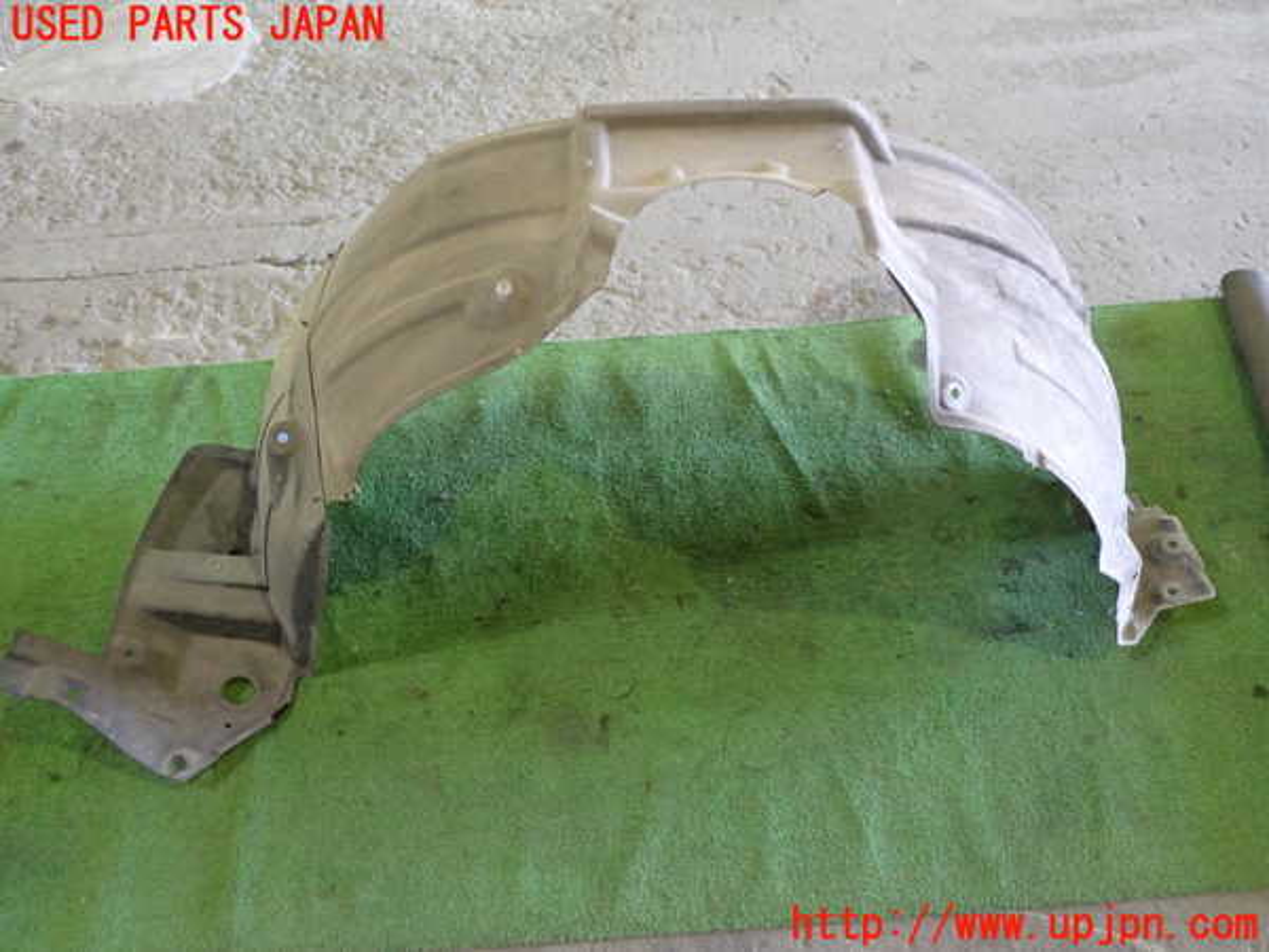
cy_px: 476
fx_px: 1100
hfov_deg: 60.0
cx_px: 634
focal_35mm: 30
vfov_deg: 46.8
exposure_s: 1/30
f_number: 2.3
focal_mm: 5.4
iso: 640
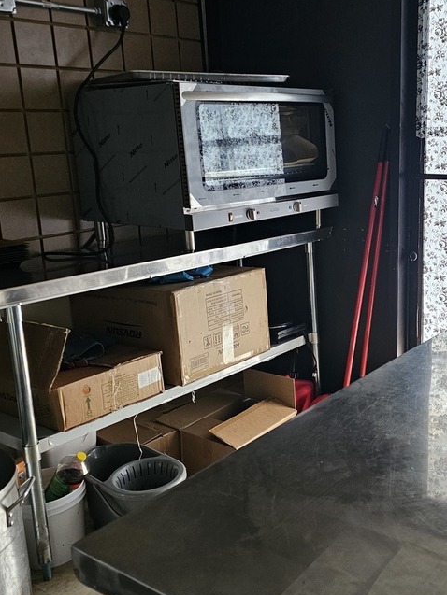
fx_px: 671
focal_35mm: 39
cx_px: 332
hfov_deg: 36.0
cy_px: 282
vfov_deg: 47.8
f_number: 1.7
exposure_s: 1/120
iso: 320
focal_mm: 6.3
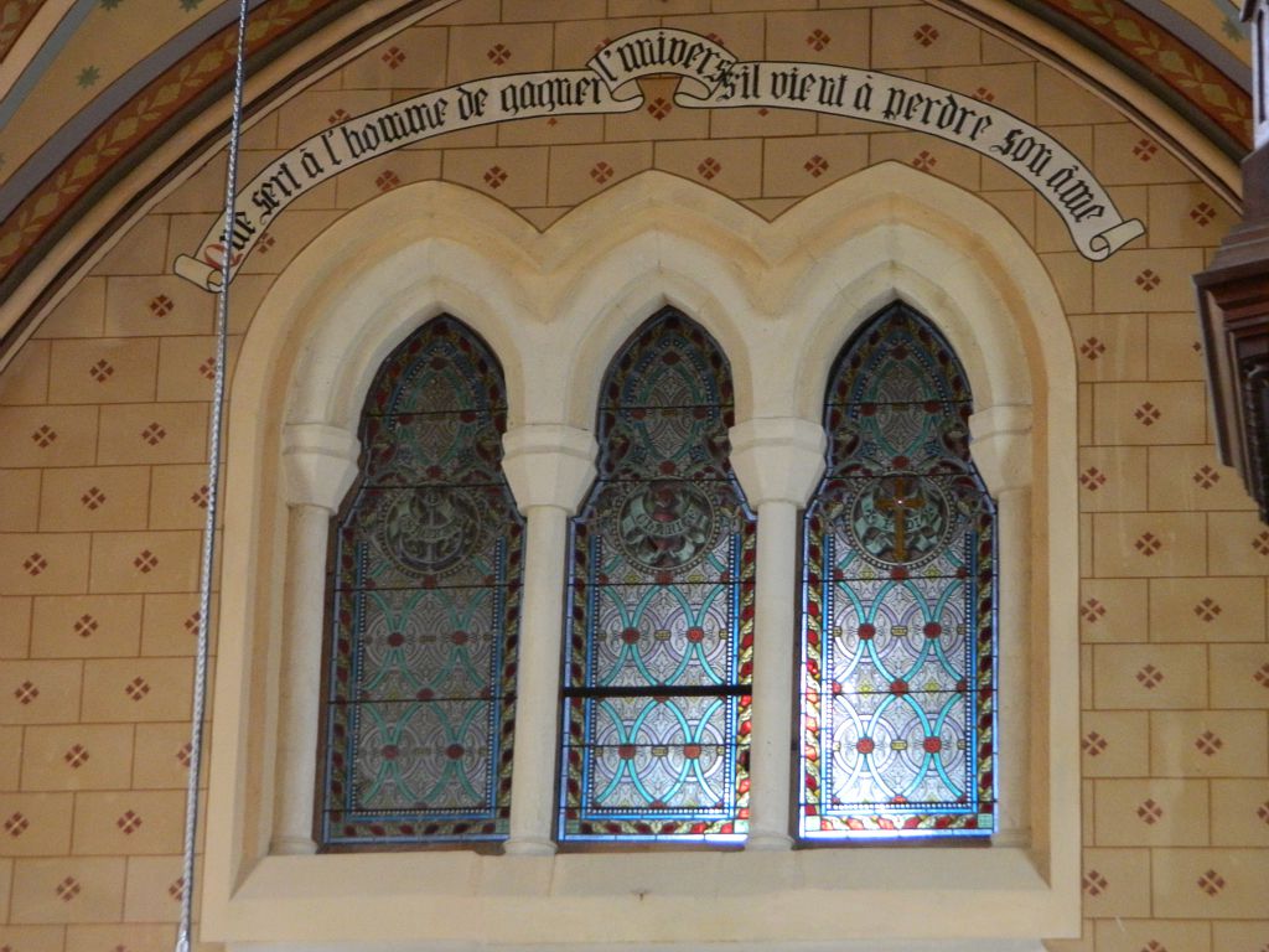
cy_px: 476
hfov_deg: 15.3
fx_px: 4729
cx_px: 634
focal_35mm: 129
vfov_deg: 11.5
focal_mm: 23.2
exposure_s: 1/13
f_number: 4.7
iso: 400
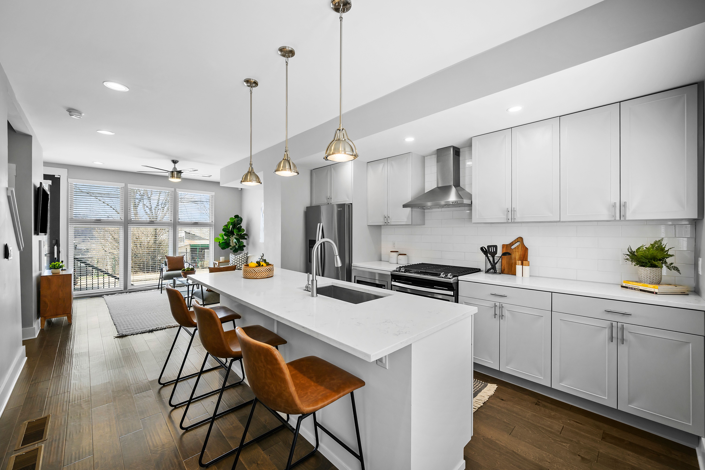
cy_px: 235
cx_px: 352
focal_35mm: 14
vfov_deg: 81.2
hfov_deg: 104.3
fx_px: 274
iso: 400
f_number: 8
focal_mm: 14
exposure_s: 1/13
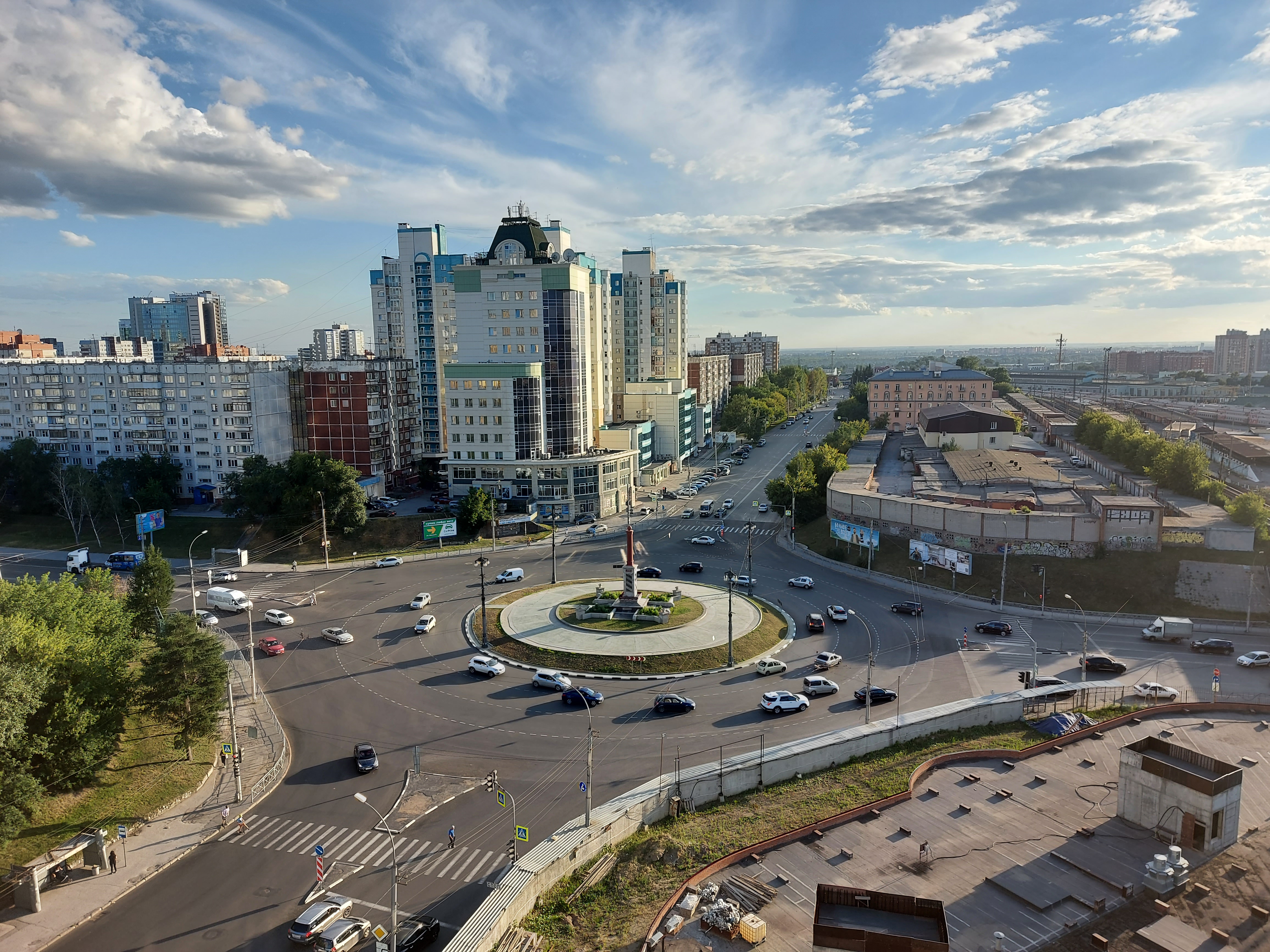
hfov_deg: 71.6
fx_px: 881
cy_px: 476
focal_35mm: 24
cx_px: 635
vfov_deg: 56.8
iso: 32
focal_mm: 5.23
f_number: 1.8
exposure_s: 1/612
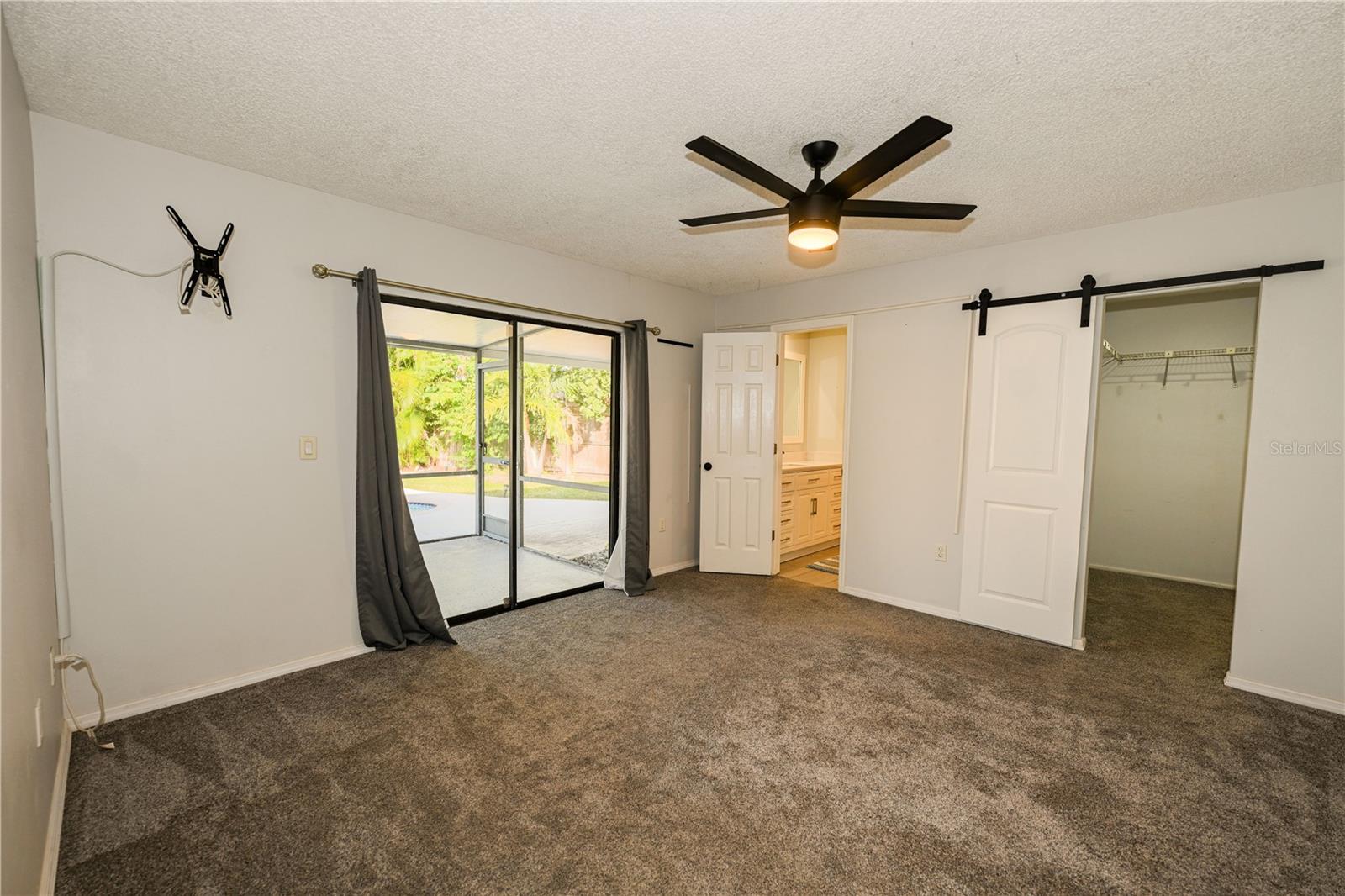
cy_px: 448
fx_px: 523
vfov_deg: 81.2
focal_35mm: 14
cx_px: 672
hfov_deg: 104.3
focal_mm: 14
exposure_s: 1/60
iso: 4000
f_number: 4
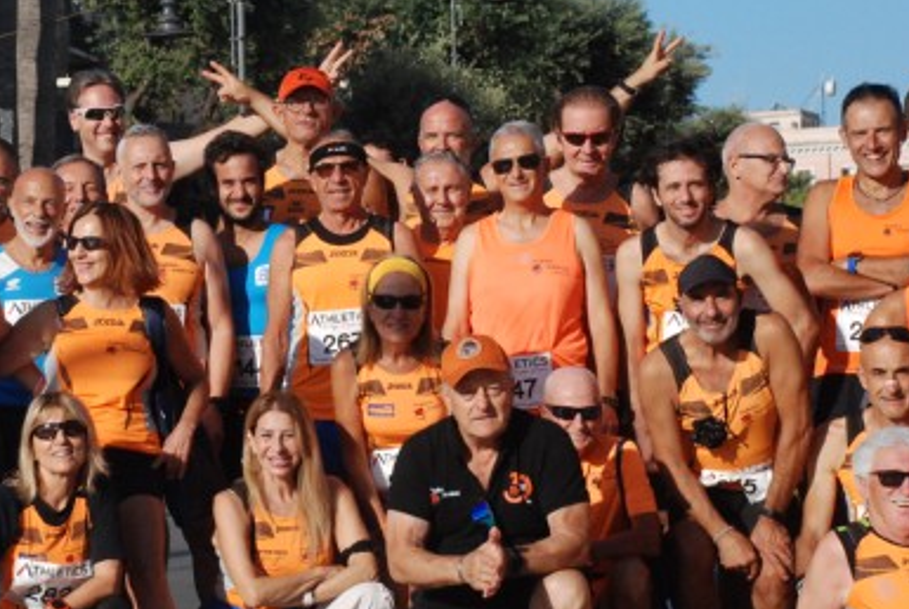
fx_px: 3667
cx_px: 212
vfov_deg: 9.5
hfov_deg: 14.1
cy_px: 299
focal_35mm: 145
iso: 1000
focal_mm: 62
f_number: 8
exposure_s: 1/2000
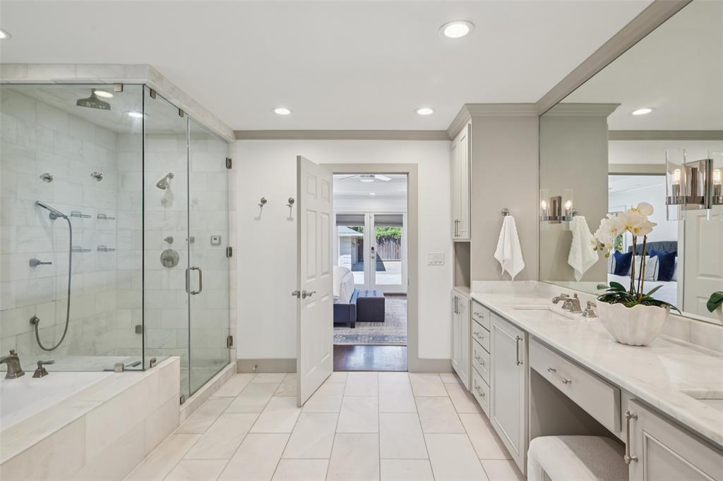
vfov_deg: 67.3
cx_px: 362
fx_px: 361
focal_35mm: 18
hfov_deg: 90.0
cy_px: 240
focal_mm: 18
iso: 400
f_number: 8
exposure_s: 1/50
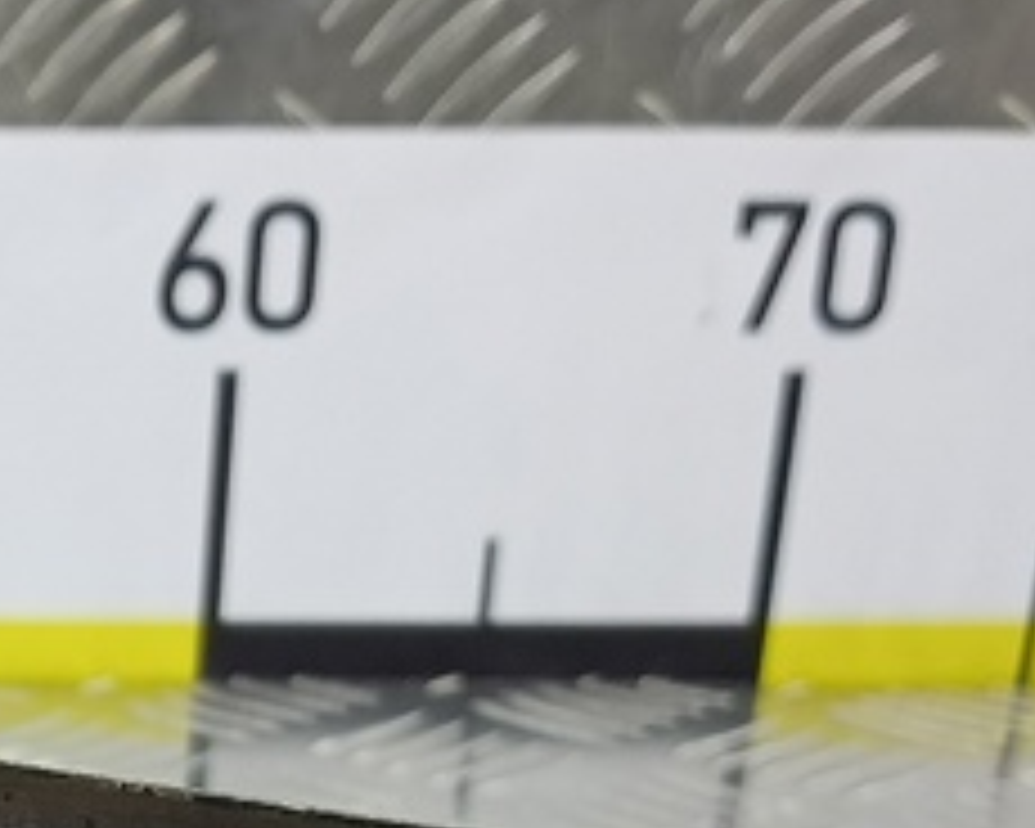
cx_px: -288
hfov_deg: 18.0
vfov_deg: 13.6
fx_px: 3063
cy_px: 1552
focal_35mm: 100
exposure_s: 1/50
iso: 150
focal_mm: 4.11
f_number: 1.6
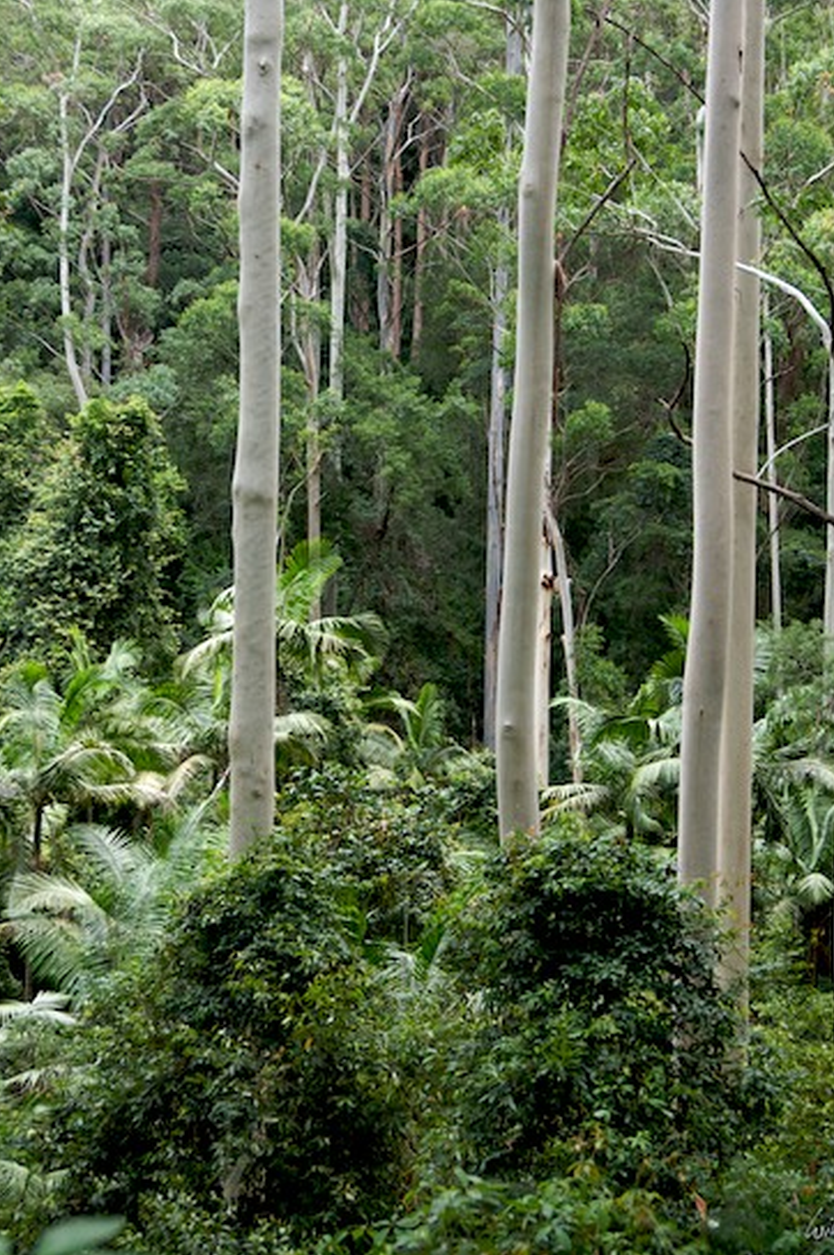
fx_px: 2299
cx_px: 403
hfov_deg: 20.6
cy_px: 578
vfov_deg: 30.5
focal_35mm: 66
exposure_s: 1/125
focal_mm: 40
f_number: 5.6
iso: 320
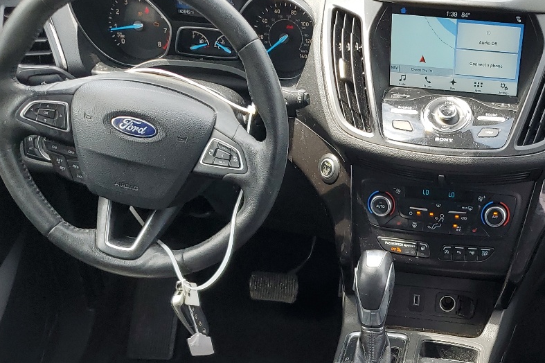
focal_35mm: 55
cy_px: 352
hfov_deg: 35.4
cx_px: 416
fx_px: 832
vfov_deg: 23.7
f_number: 1.5
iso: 50
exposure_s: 1/312
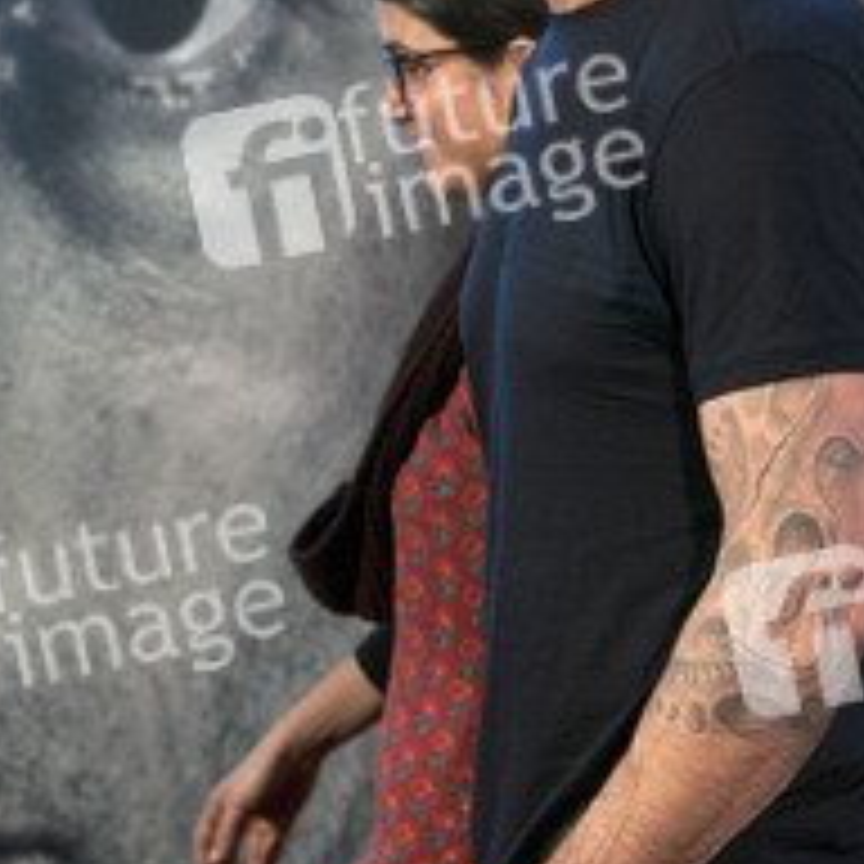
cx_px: 547
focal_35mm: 186
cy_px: 387
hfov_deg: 9.4
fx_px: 5252
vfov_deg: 9.4
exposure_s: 1/200
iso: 800
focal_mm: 70
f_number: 3.5
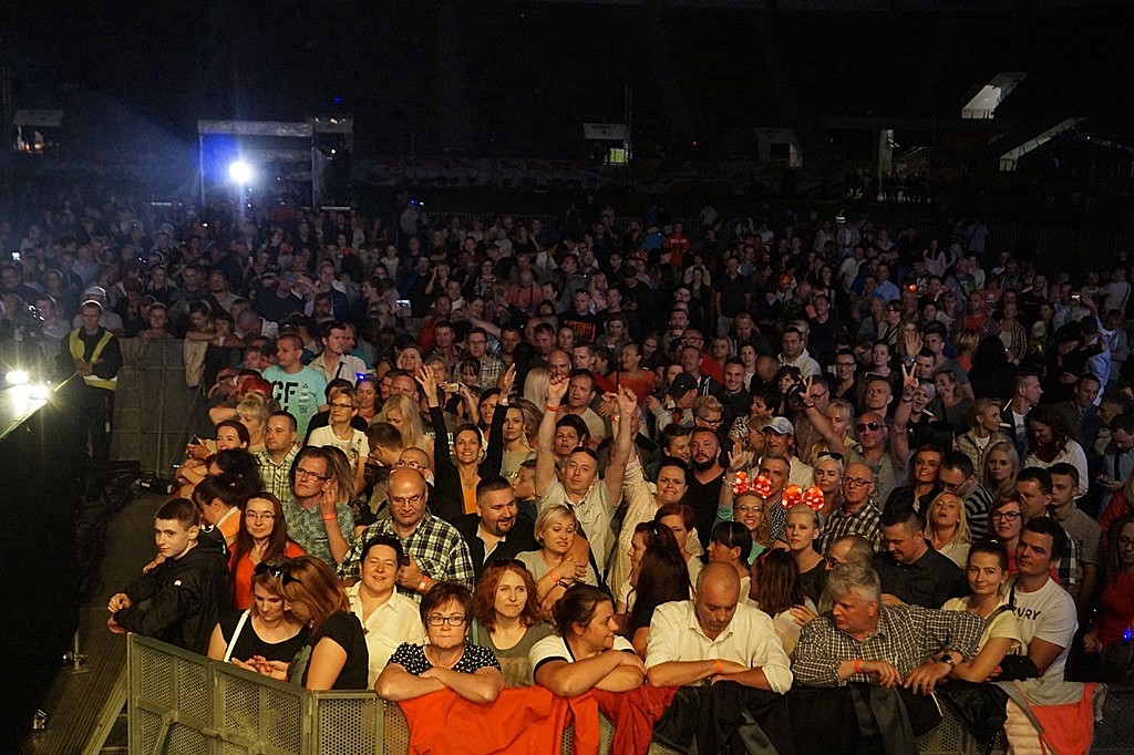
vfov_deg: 29.8
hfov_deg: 43.6
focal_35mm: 45
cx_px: 567
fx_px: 1417
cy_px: 378
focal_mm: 30
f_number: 4.5
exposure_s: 1/125
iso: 3200
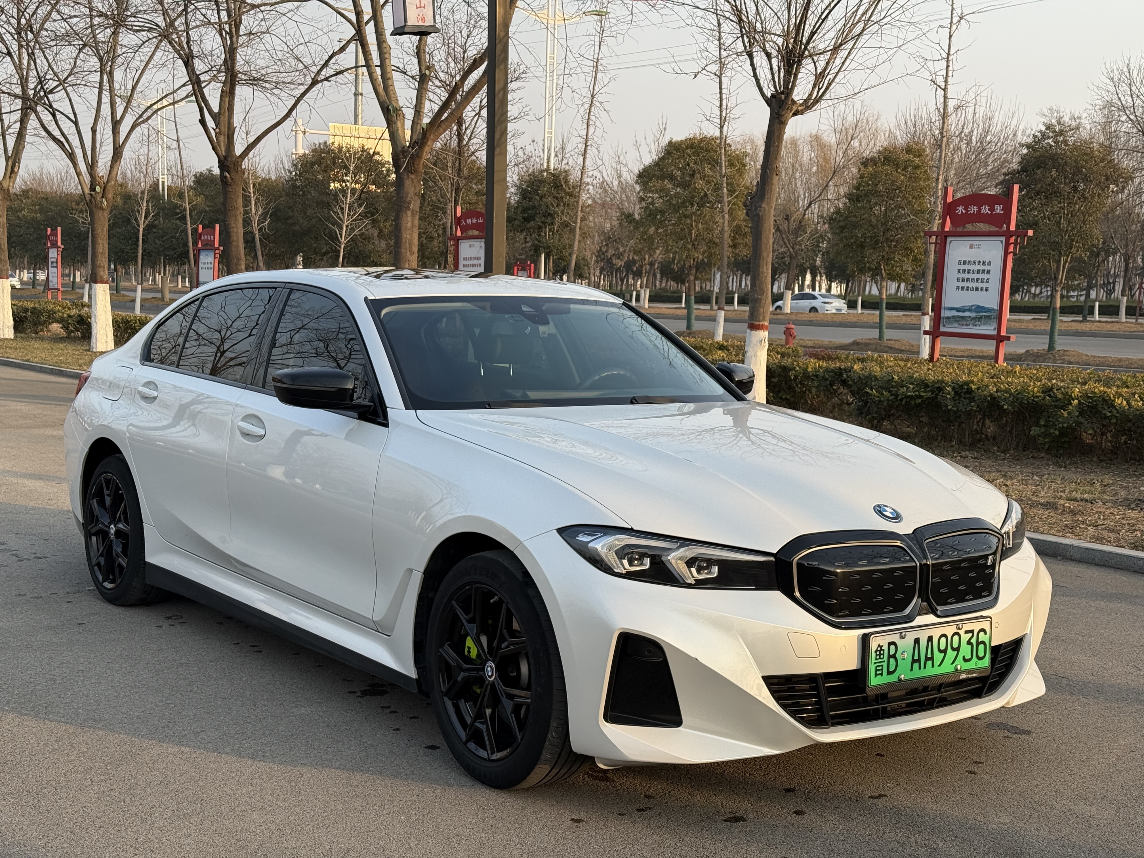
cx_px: 572
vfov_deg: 30.3
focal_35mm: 48
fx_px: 1586
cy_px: 429
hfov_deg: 39.7
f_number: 1.78
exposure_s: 1/1285
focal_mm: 6.76
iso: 80
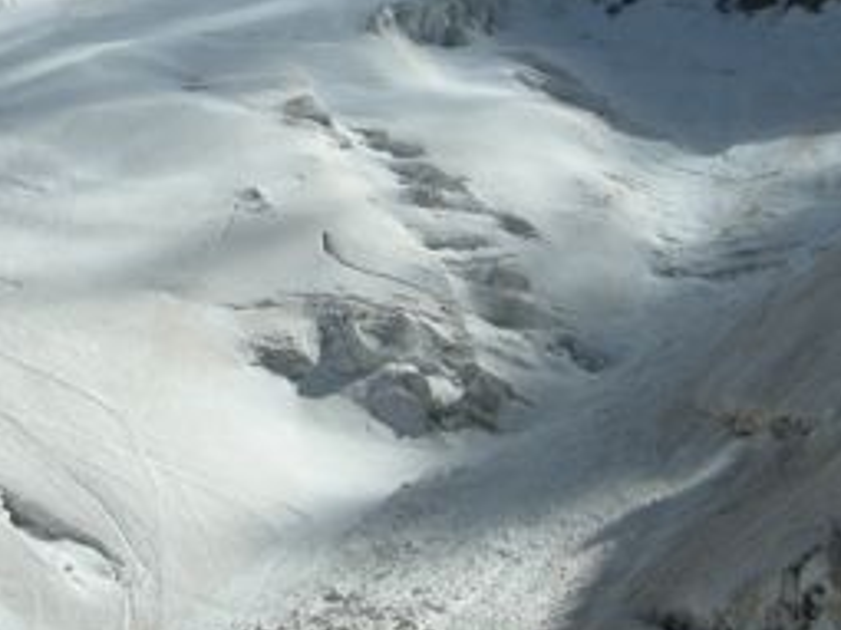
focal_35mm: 110
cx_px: 181
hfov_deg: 17.8
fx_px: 2671
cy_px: 132
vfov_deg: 13.4
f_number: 6.8
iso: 64
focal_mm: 7.5
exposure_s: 1/382
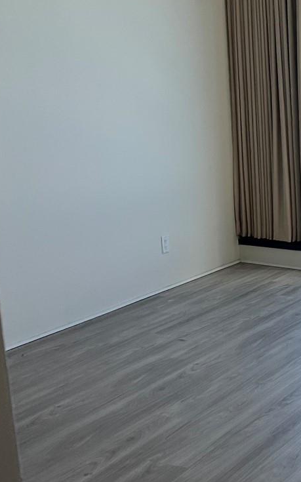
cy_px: 283
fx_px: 788
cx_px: 463
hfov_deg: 18.8
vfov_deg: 33.9
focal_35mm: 60
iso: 50
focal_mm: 5.7
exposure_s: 1/303
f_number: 1.5
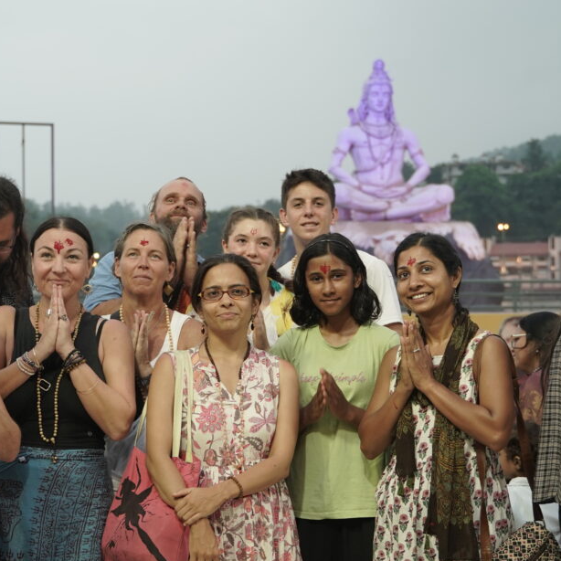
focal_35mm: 68
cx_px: 250
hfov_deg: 25.3
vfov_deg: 25.4
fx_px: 1247
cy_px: 275
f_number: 2.8
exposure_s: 1/80
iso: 320
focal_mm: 32
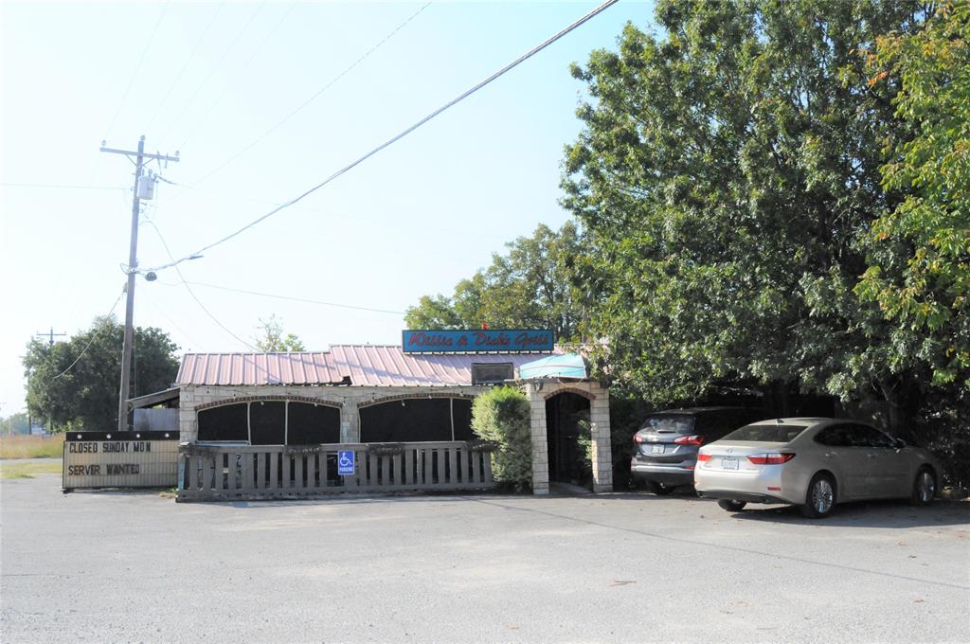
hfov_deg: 53.2
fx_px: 969
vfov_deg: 36.8
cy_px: 322
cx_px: 485
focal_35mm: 36
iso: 1600
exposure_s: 1/2000
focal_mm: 24
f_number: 10
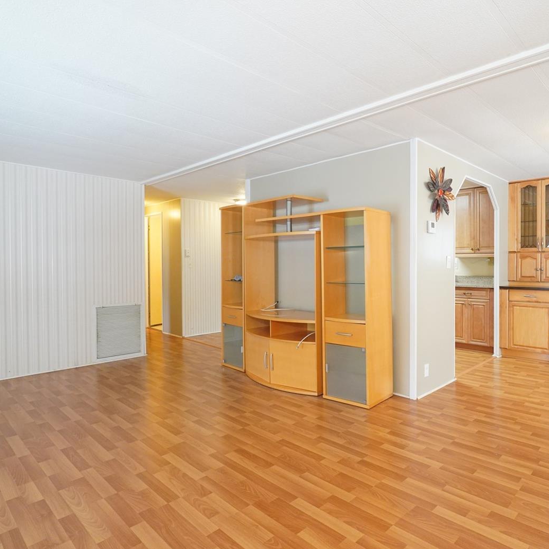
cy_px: 274
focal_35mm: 22
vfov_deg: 70.5
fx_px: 389
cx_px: 364
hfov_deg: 68.6
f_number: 5.6
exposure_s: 1/30
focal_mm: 11
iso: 2000
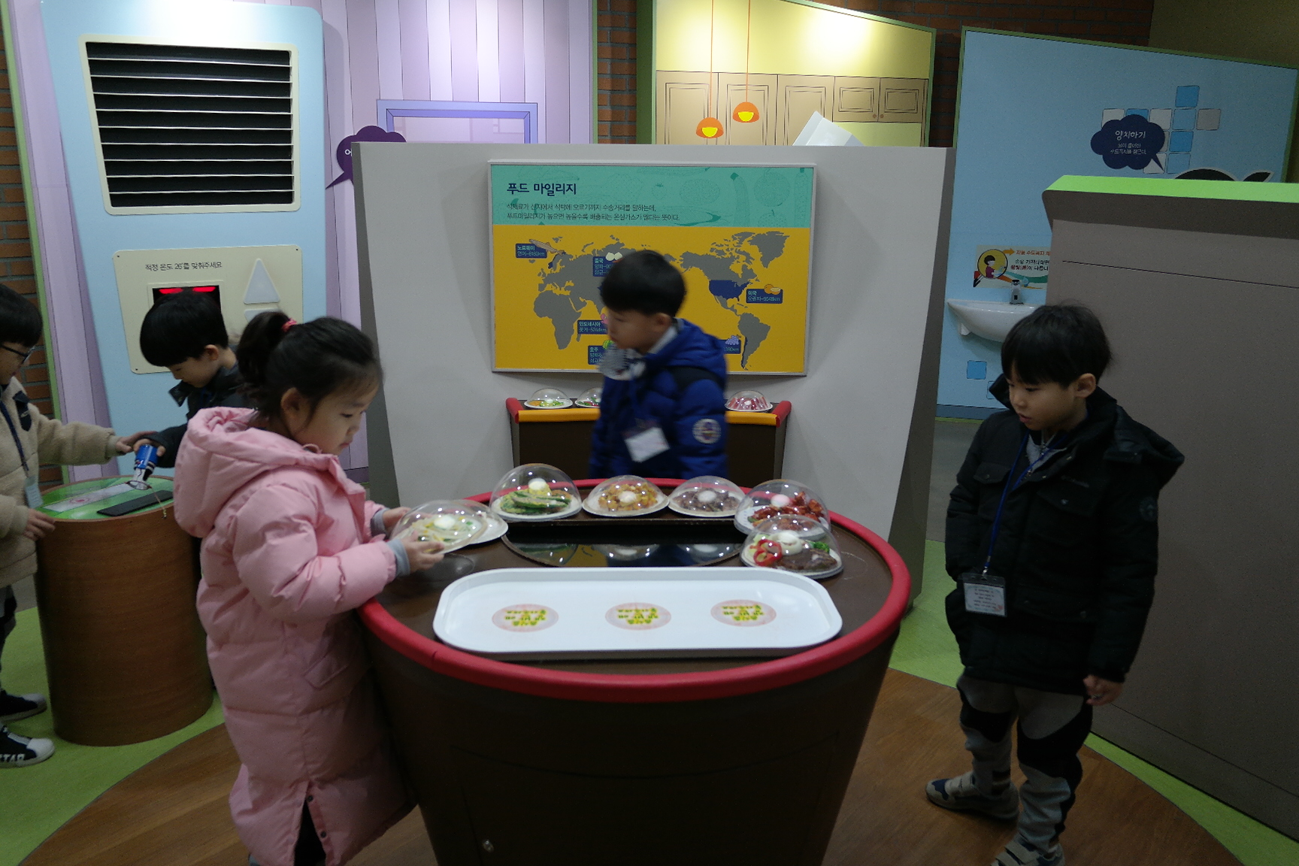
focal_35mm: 30
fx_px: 1082
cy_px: 433
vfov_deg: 43.6
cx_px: 650
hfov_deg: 61.9
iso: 400
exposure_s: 1/40
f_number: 3.5
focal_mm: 20
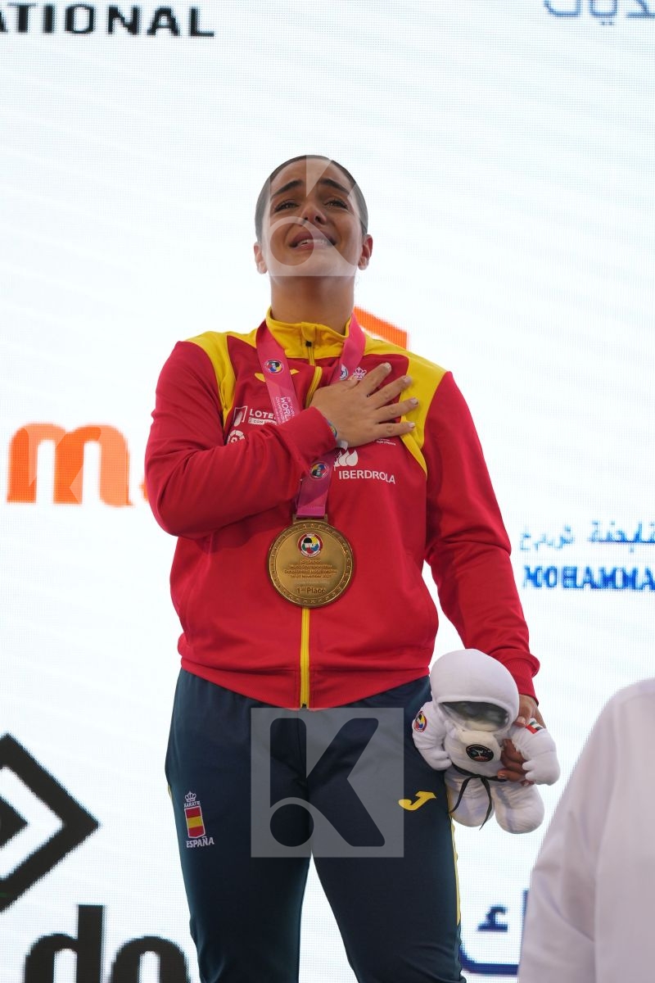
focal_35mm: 300
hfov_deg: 4.6
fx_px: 8187
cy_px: 492
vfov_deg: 6.9
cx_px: 328
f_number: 2.8
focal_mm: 200
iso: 400
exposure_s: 1/250
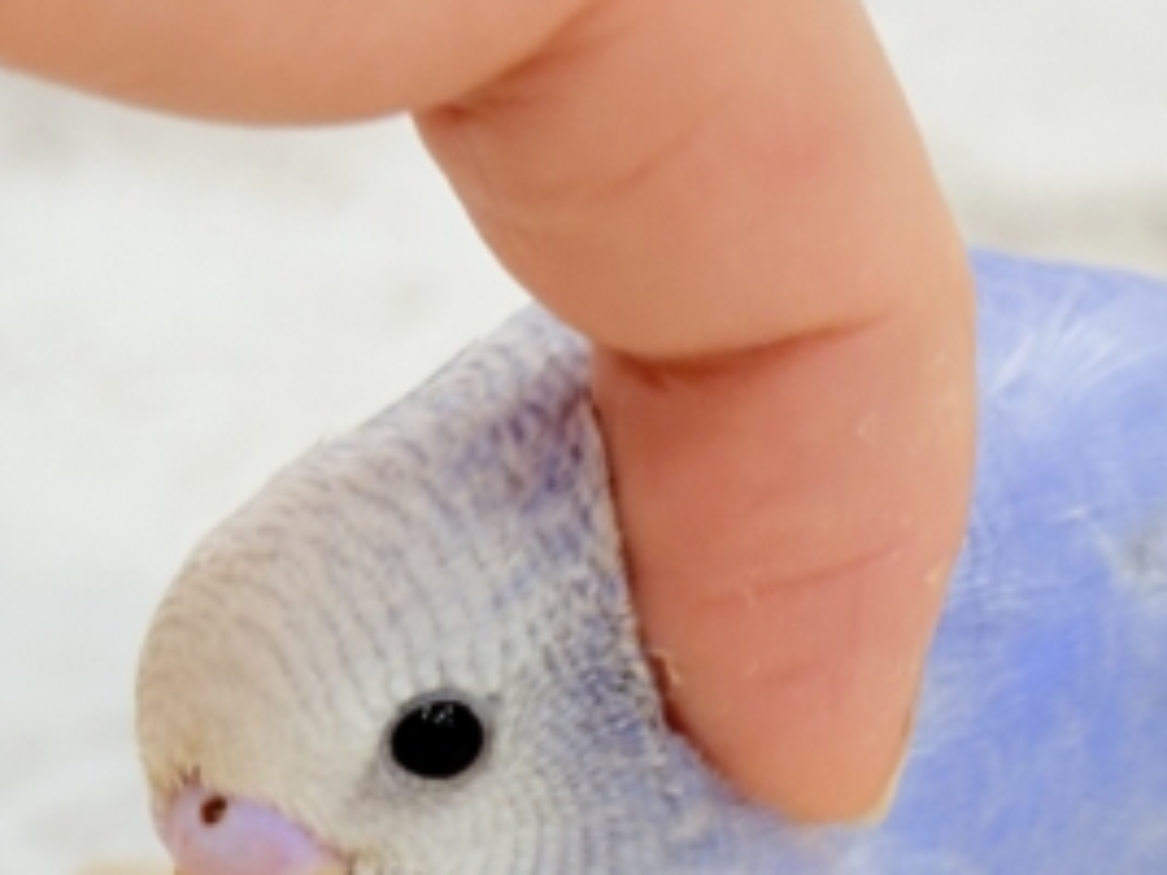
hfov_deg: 15.7
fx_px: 4180
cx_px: 1071
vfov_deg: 11.8
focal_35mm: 124
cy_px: 858
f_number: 1.6
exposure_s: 1/50
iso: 40
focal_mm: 5.96
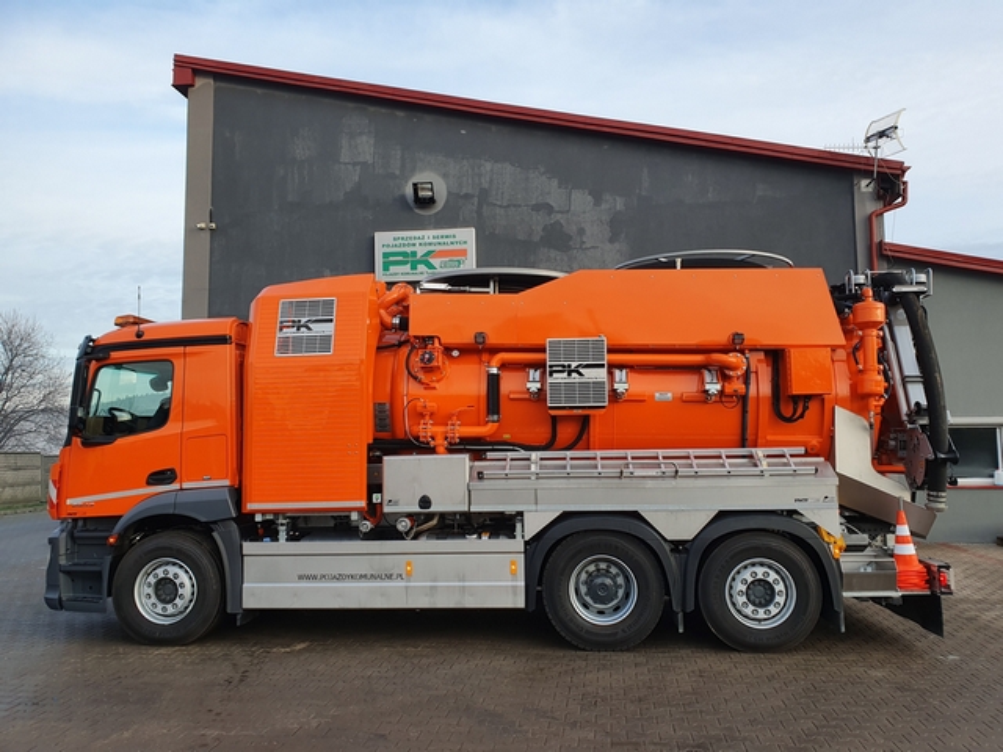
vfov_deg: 53.1
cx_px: 502
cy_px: 376
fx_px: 753
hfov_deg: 67.3
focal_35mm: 26
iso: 50
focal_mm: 4.32
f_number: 2.4
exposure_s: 1/219
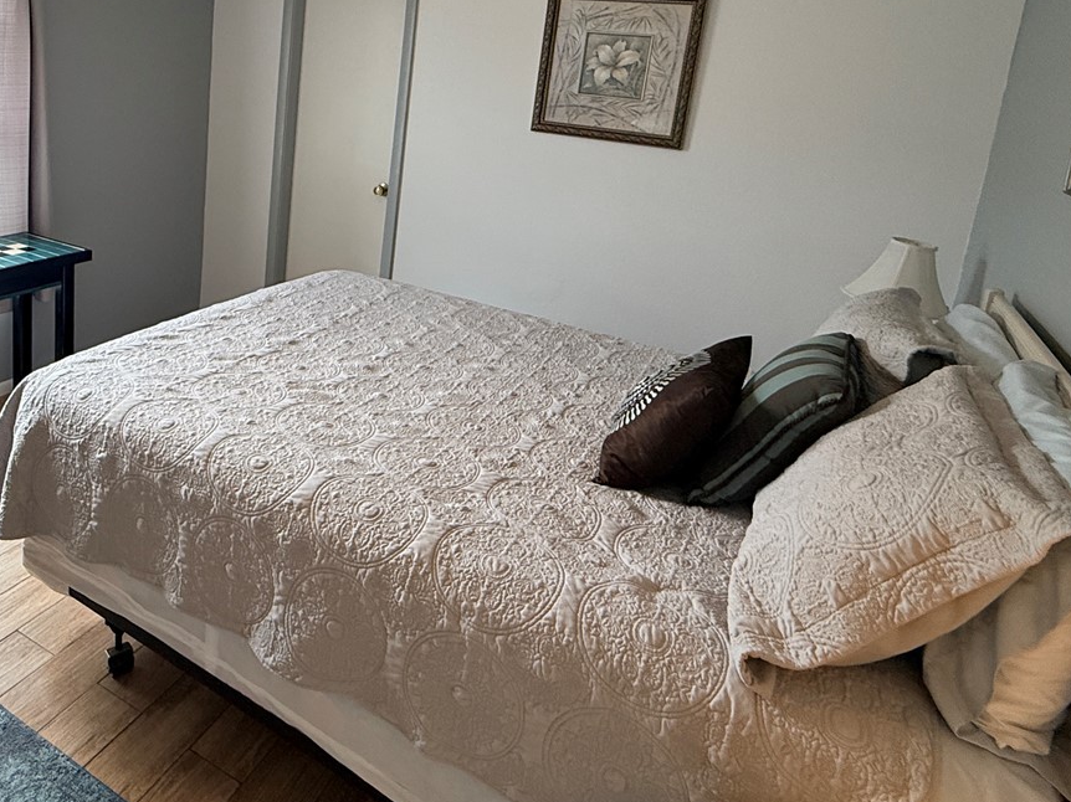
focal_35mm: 26
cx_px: 313
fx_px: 804
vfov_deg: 51.1
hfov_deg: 64.6
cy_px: 215
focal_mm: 2.22
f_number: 2.2
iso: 160
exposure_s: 1/120
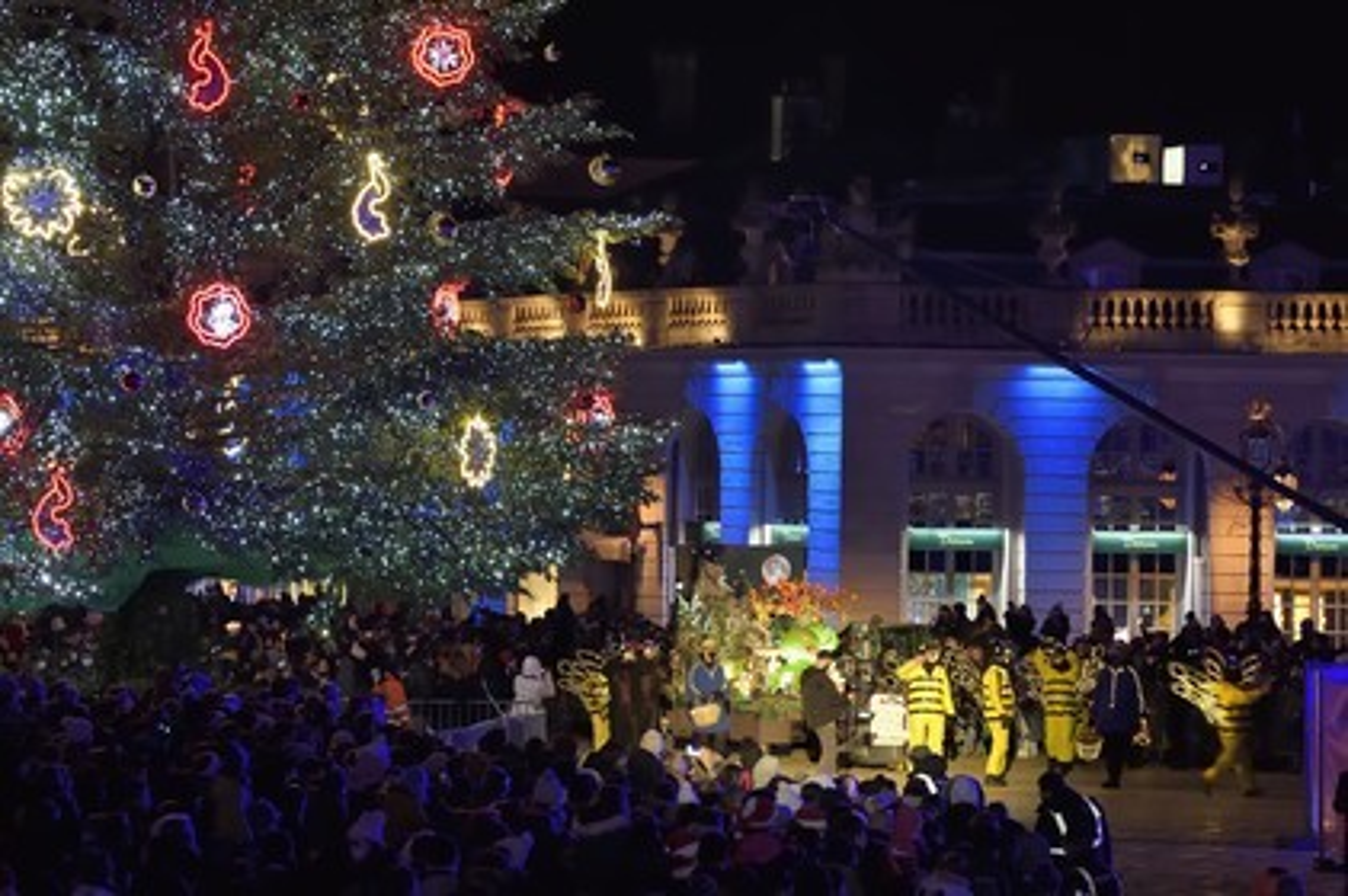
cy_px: 448
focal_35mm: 160
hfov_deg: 12.8
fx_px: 5986
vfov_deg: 8.6
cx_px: 674
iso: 1600
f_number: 6.3
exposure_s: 1/20
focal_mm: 160
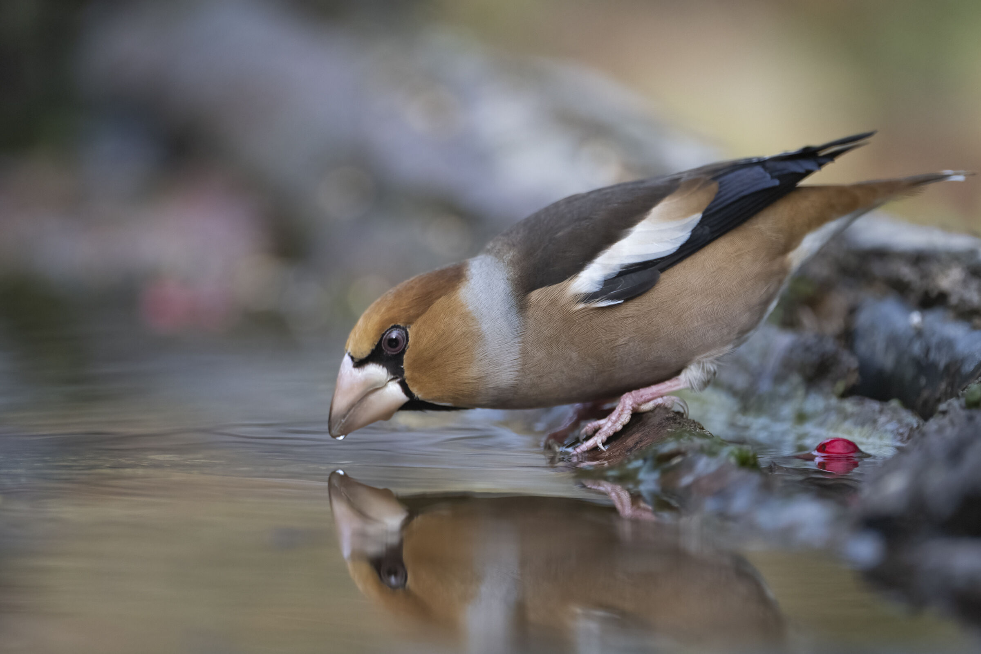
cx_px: 490
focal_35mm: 400
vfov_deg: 3.4
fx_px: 10899
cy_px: 327
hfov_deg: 5.2
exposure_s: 1/400
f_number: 4
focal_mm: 400
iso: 2800
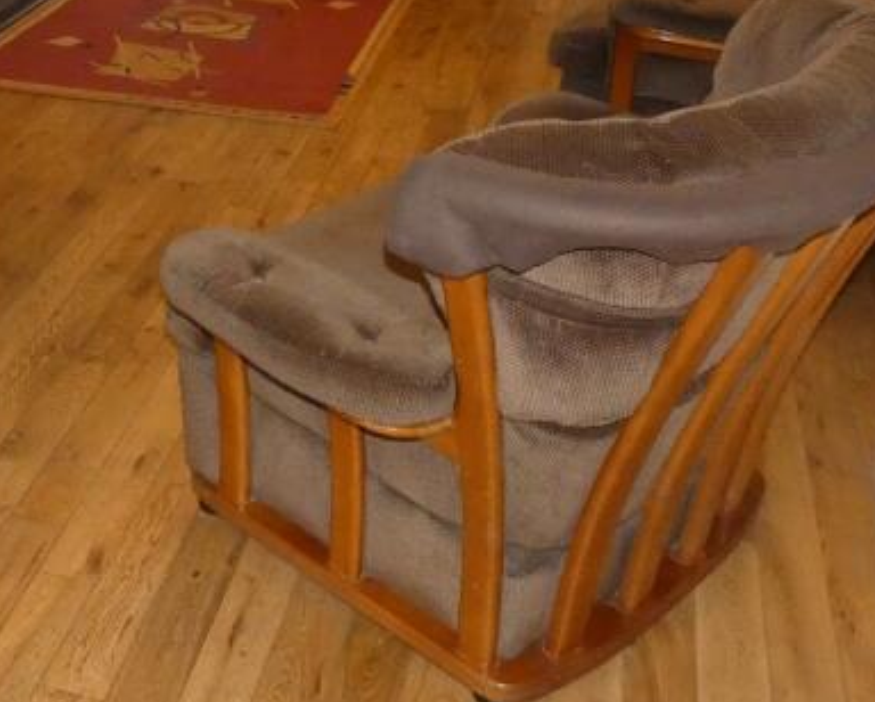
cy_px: 64
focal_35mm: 52
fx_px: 1348
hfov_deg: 34.7
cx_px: 160
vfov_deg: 28.0
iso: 800
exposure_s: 1/60
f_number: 2.8
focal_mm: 3.6
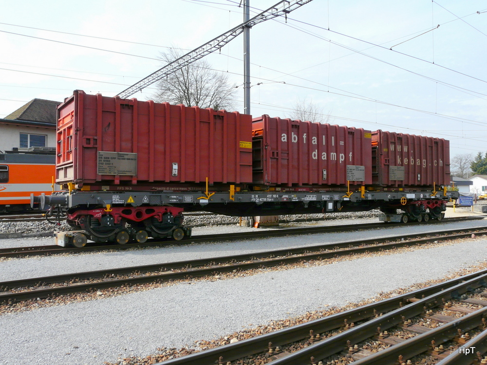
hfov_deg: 60.0
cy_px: 182
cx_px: 244
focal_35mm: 30
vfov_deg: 46.8
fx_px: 422
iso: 100
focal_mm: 4.9
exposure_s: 1/250
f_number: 5.6
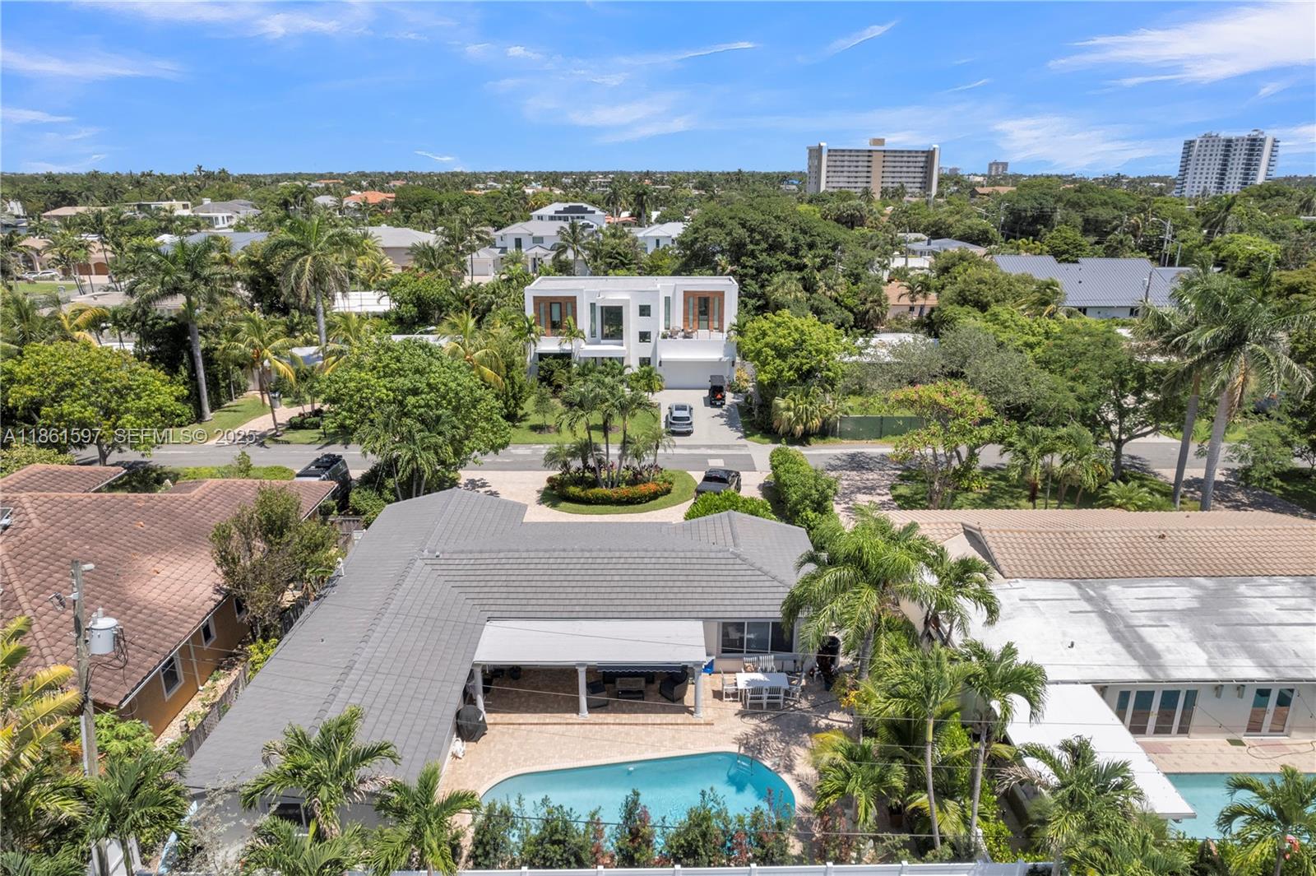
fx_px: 804
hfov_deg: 78.6
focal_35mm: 22
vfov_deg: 57.2
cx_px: 658
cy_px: 438
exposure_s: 1/3000
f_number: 2.8
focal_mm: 8.38
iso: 110
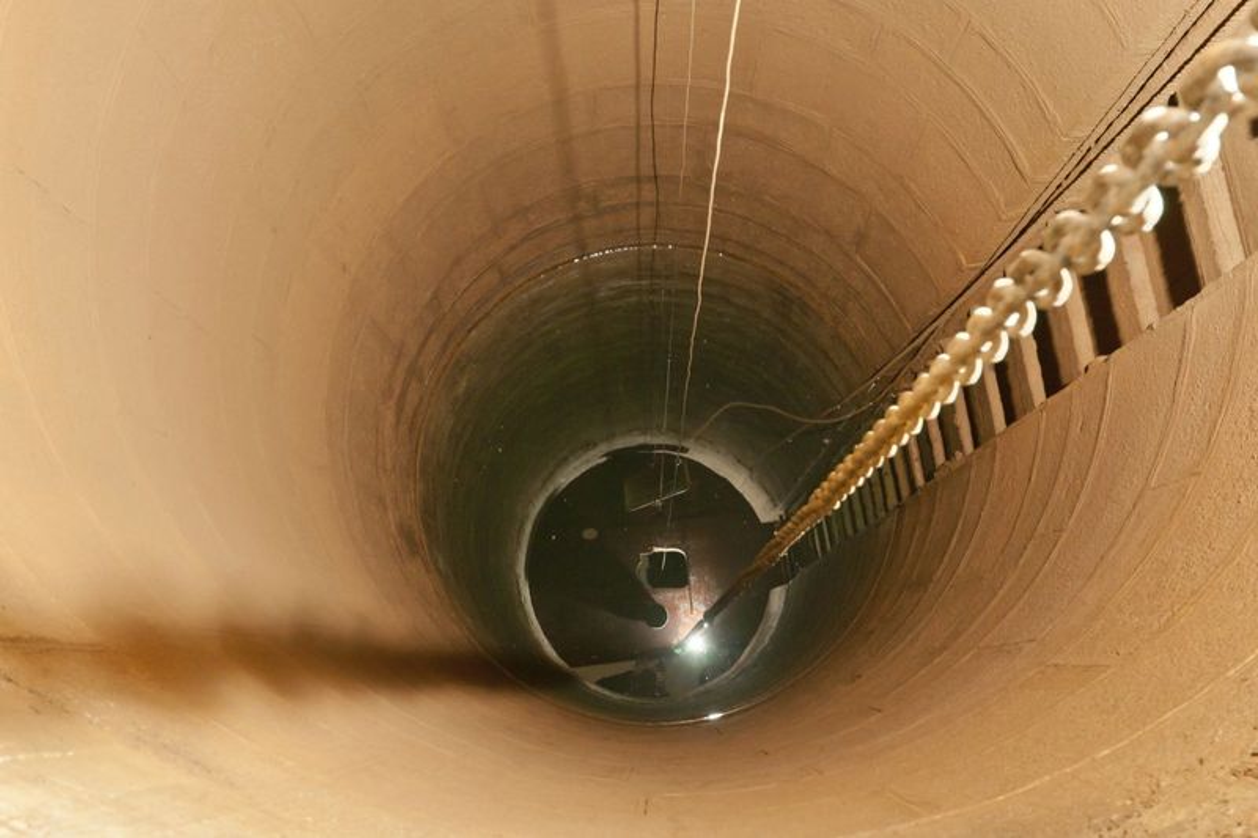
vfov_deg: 36.9
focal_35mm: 36
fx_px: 1258
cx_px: 629
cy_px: 419
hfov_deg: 53.1
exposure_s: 1/60
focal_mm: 24
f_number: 8
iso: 200
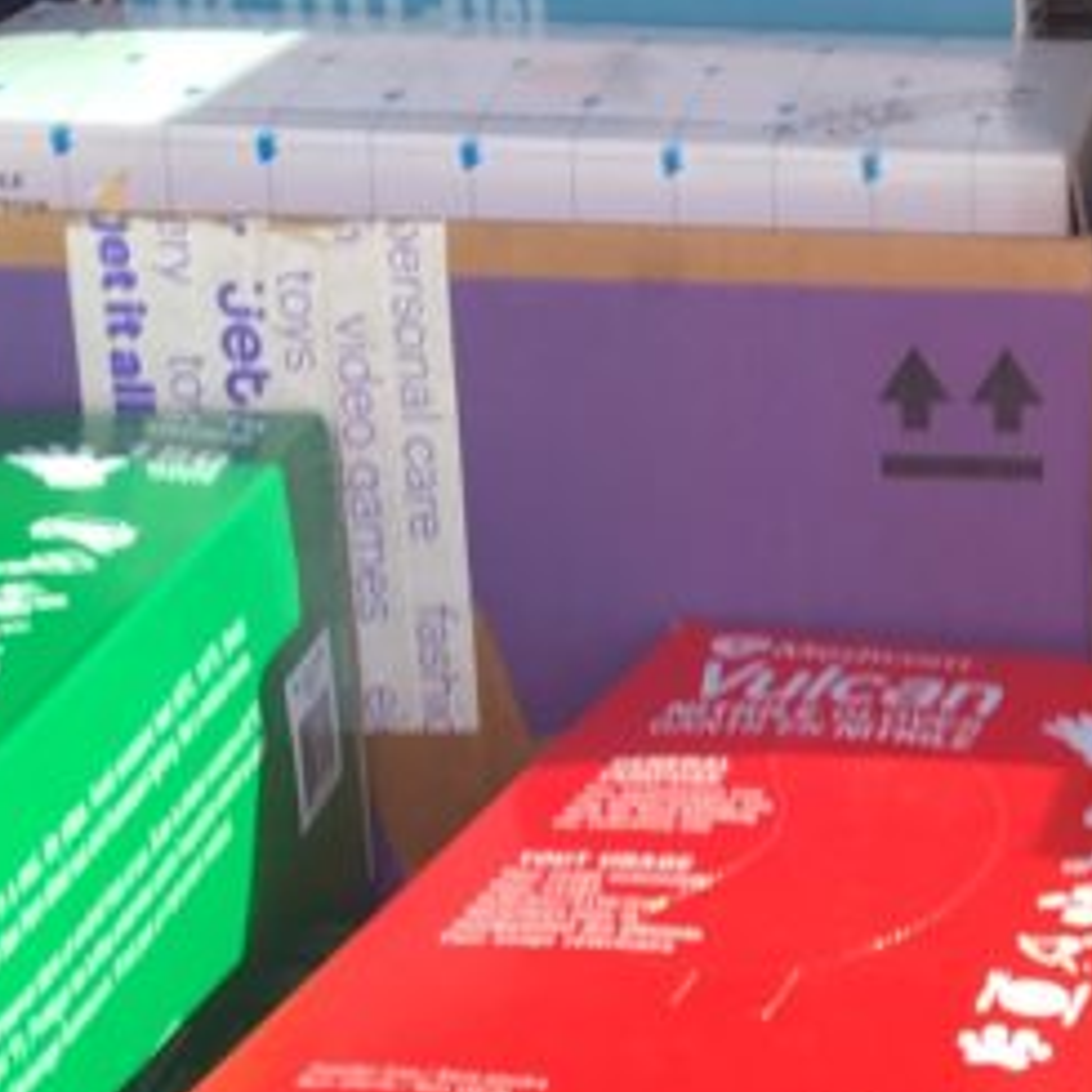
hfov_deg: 15.3
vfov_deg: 16.2
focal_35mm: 107
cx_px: 1511
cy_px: 878
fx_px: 3819
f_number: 2.2
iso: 25
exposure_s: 1/120
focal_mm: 4.15
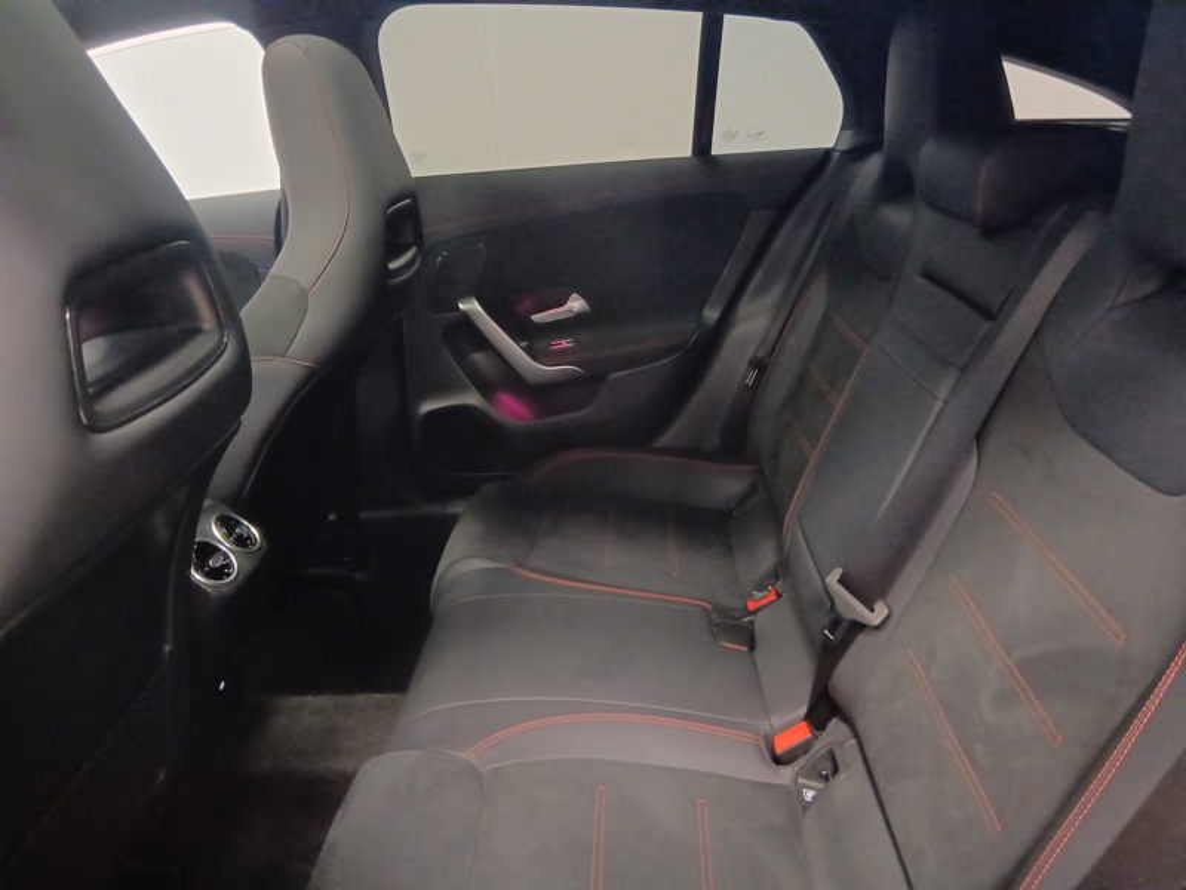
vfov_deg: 53.1
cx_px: 593
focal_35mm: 26
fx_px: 891
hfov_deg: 67.3
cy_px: 445
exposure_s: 1/12.5
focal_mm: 3.98
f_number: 1.8
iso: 1600
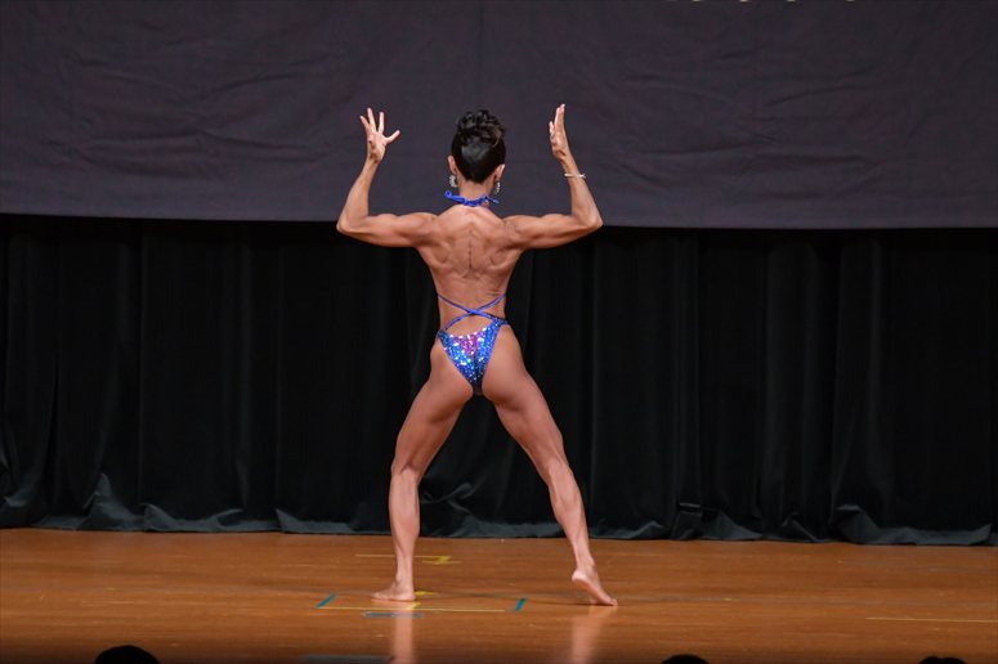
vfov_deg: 5.1
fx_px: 7481
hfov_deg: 7.6
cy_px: 332
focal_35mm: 270
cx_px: 499
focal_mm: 180
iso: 4000
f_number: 5.6
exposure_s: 1/400
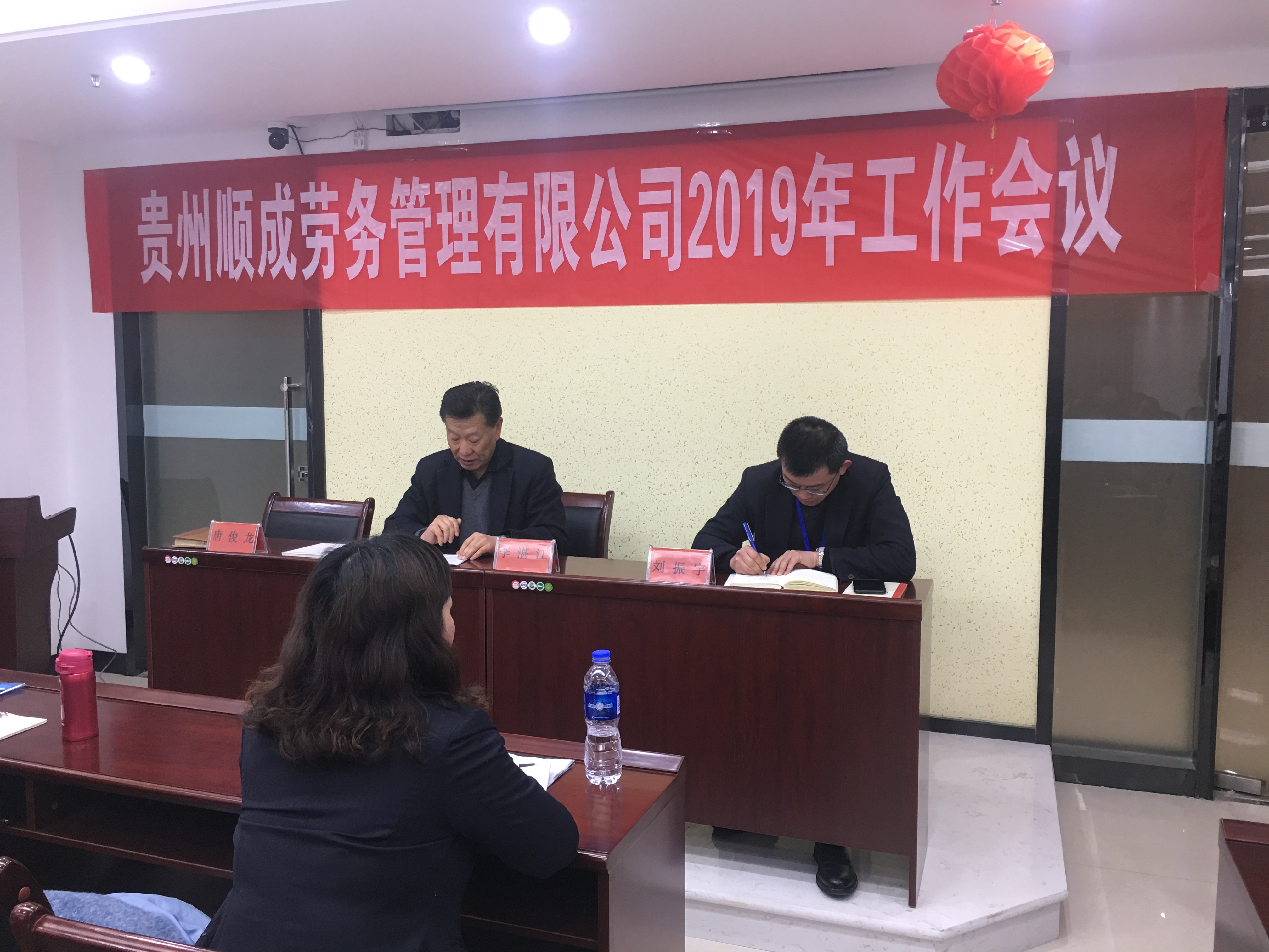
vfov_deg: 48.2
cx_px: 634
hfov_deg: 61.7
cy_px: 476
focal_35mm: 29
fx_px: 1063
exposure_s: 1/17
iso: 50
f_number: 2.2
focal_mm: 4.15
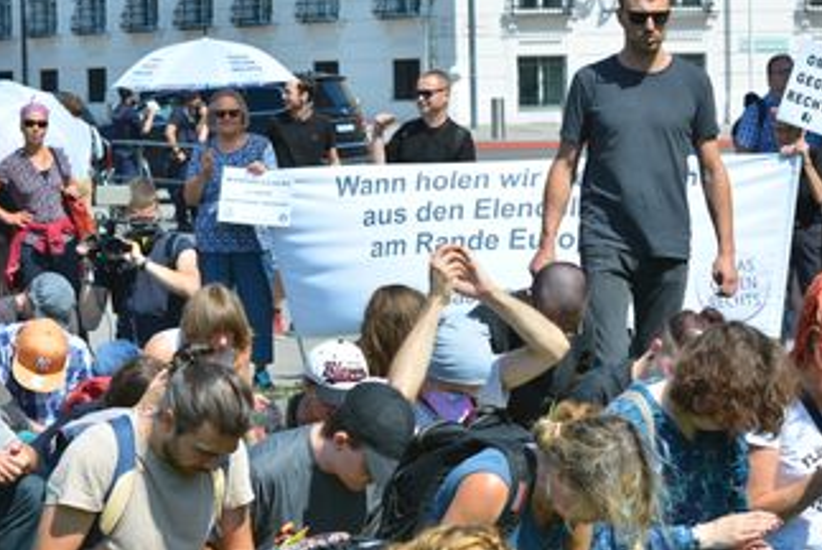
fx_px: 2537
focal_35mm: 111
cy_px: 379
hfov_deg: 18.4
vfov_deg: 12.3
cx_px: 316
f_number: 9
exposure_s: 1/640
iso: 400
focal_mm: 70
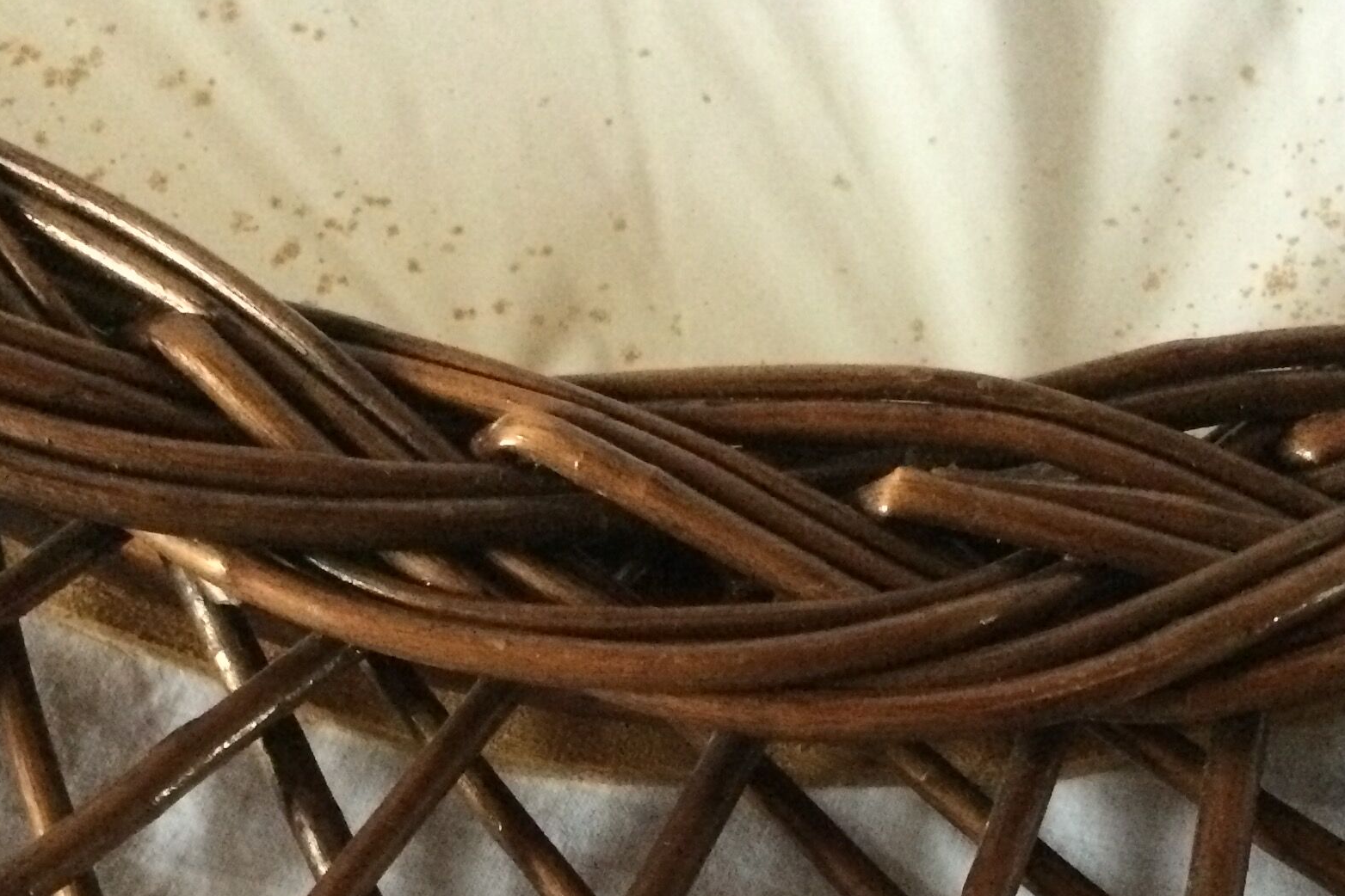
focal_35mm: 63
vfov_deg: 20.3
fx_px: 2354
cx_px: 686
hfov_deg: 31.9
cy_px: 1047
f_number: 2.2
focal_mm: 4.15
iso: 640
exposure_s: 1/17
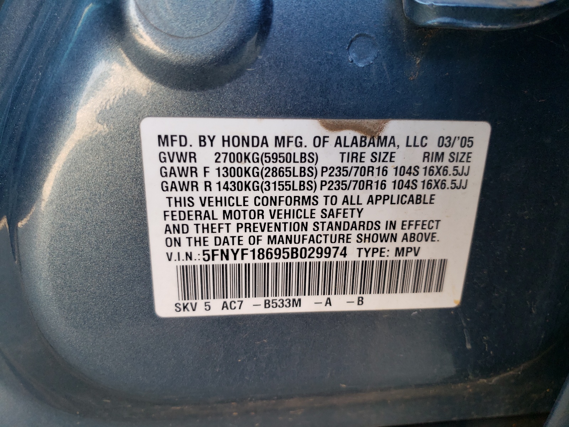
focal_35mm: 26
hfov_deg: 67.3
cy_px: 214
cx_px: 284
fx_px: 427
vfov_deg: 53.1
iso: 50
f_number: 1.5
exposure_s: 1/123
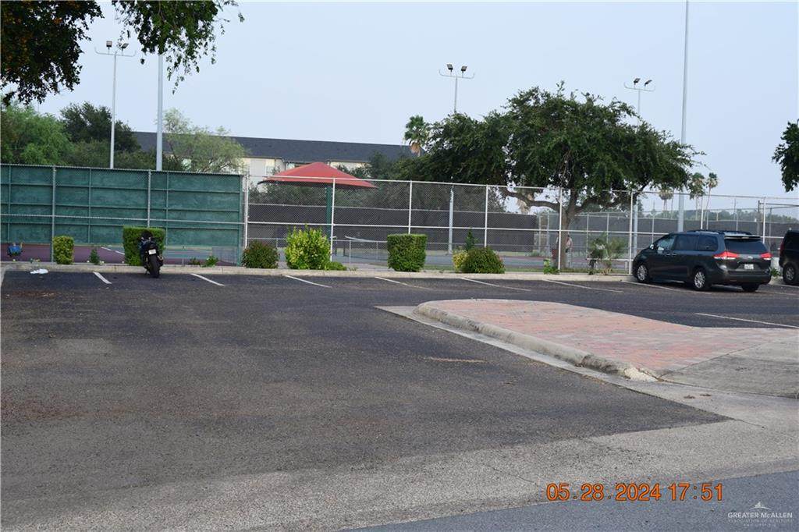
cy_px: 266
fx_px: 1165
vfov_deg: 25.7
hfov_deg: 37.9
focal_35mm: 52
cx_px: 400
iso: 400
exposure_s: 1/250
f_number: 10
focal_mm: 35
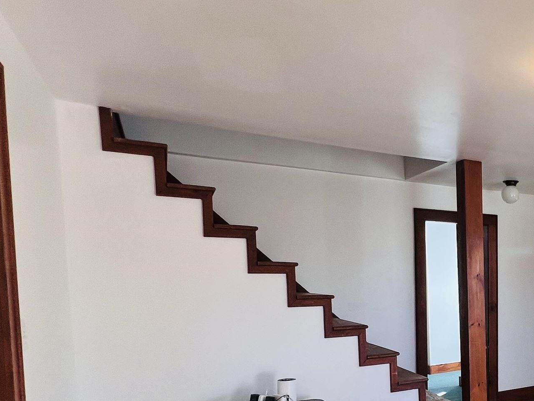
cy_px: 305
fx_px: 478
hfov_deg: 46.0
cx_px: 566
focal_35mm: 31
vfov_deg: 43.8
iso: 64
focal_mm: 1.57
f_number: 1.8
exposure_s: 1/120
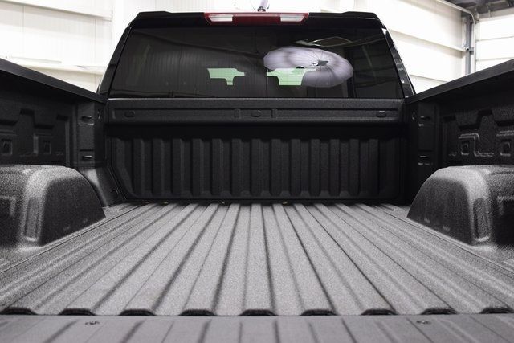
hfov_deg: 53.1
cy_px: 172
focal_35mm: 36
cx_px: 257
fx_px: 514
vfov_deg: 36.9
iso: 900
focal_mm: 24
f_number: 6.3
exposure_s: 1/15
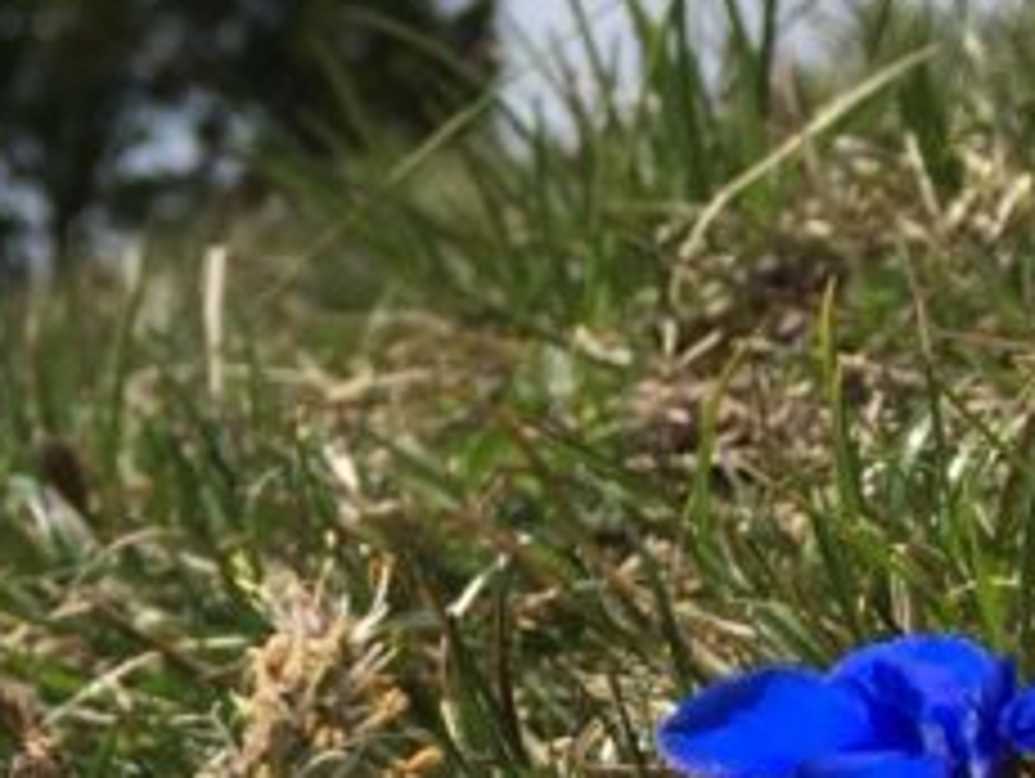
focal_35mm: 129
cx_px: -711
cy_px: 688
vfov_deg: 11.4
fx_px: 3861
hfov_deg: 13.9
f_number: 2.2
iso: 25
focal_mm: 4.15
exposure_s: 1/2079
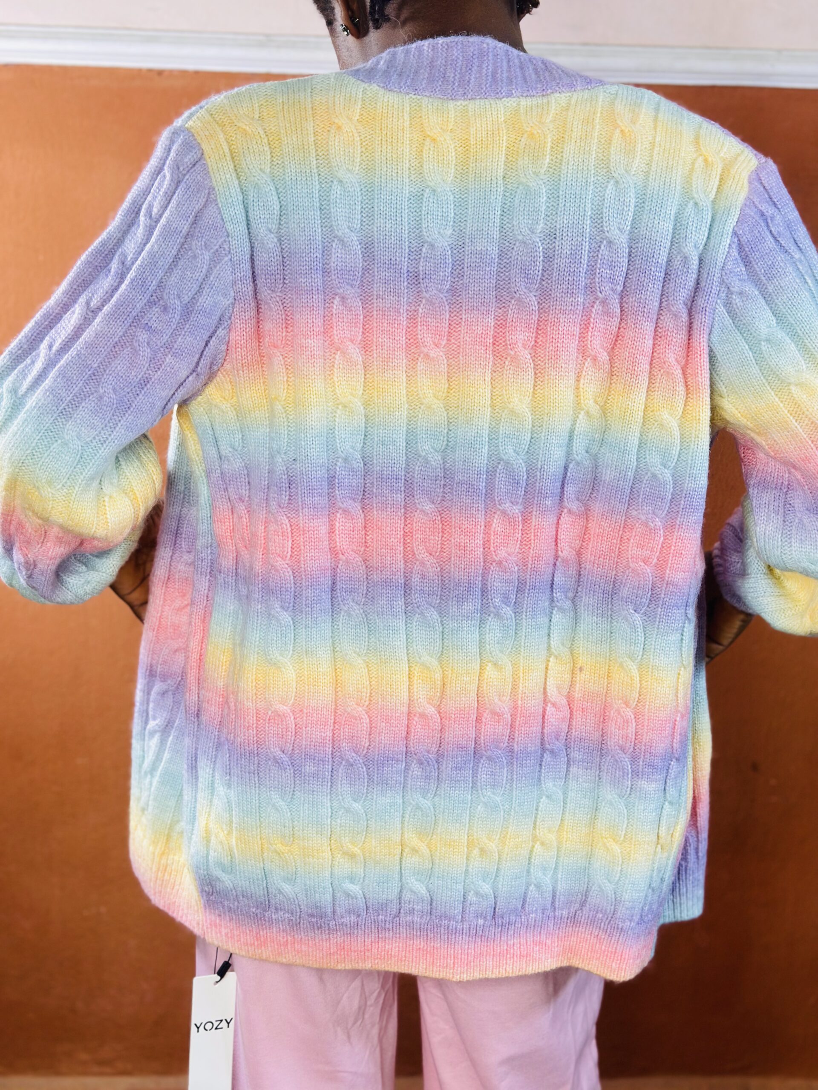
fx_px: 1512
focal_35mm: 48
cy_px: 545
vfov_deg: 39.7
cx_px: 409
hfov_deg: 30.3
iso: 80
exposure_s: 1/50
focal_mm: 6.86
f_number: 1.78
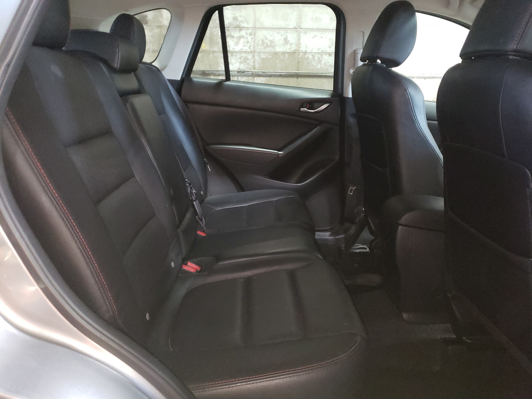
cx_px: 266
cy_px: 200
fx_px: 400
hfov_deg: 67.3
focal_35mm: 26
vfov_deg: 53.1
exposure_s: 1/24
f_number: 1.5
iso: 509
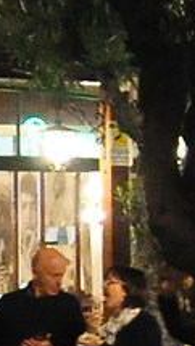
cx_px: 1125
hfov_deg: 3.4
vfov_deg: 6.8
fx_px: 2904
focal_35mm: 316
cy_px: 288
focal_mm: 18
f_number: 3.5
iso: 2500
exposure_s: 1/30
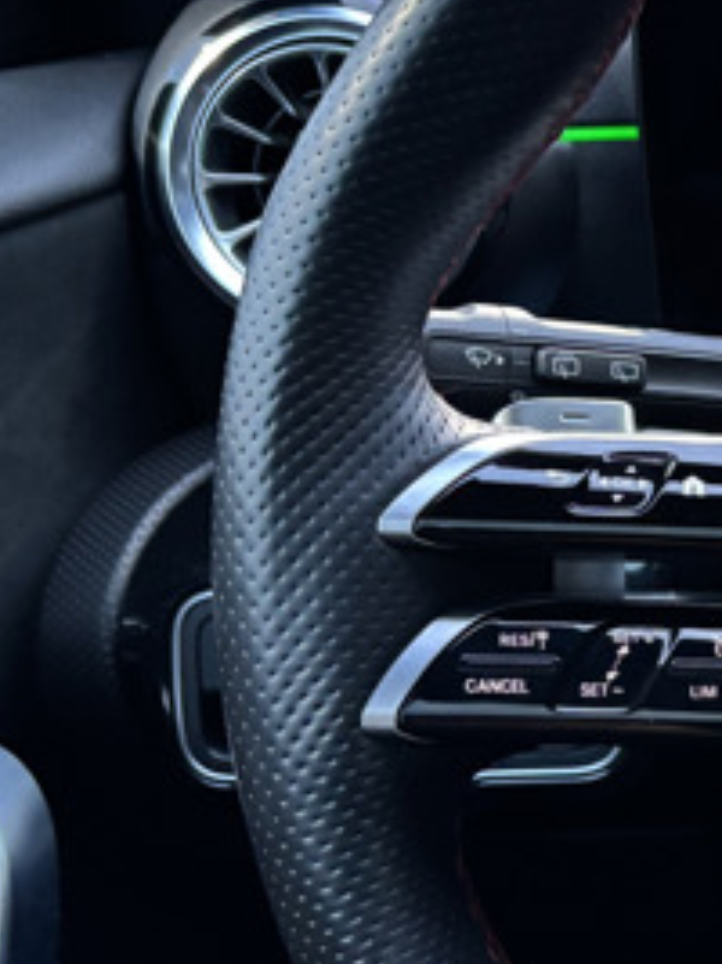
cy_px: 542
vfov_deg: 25.0
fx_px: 2171
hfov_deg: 16.9
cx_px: 1115
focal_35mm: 78
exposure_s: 1/30
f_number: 1.6
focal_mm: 5.96
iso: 640
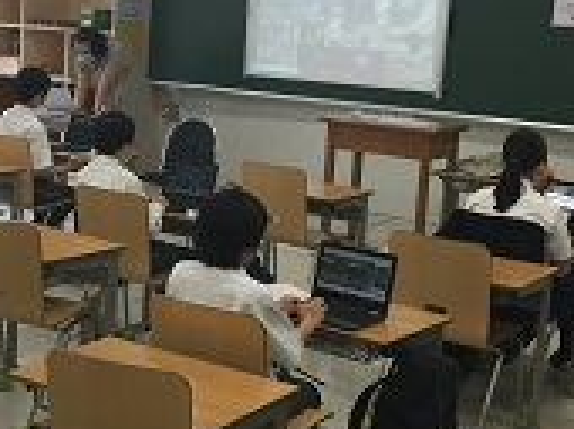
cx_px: 135
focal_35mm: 73
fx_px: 1209
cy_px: 176
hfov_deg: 26.3
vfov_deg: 20.1
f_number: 2.4
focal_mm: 3.3
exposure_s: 1/30
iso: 32
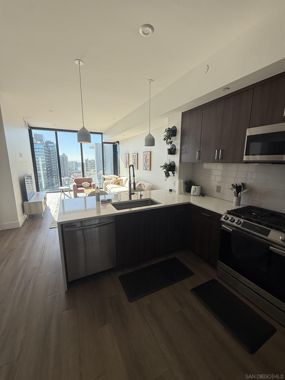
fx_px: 154
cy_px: 190
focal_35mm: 14
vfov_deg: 102.1
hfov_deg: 85.7
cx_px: 142
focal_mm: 2.22
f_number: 2.2
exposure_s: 1/255
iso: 50
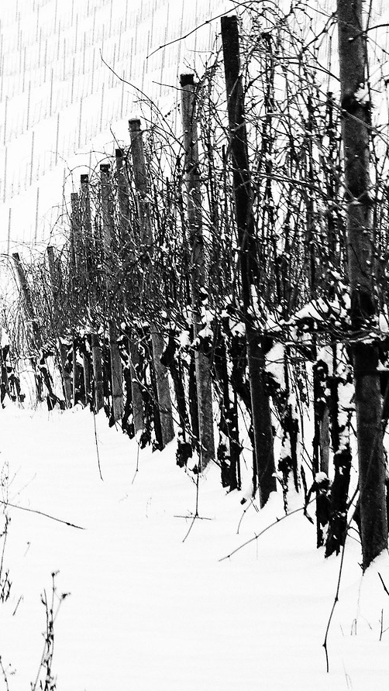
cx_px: -96
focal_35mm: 234
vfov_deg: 9.2
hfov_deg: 5.2
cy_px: 9
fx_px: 4289
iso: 320
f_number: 11
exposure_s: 1/200
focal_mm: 55
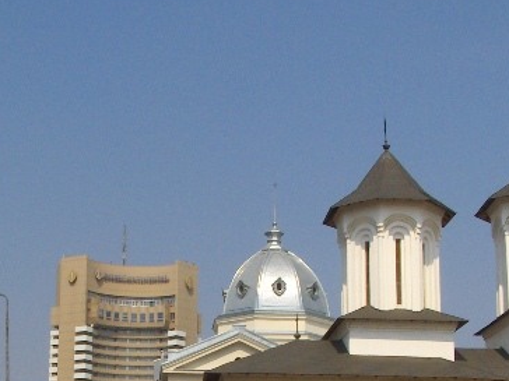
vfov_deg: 18.7
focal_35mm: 77
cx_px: 178
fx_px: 1132
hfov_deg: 25.2
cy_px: 367
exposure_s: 1/2041
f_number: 4.3
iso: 100
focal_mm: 5.8
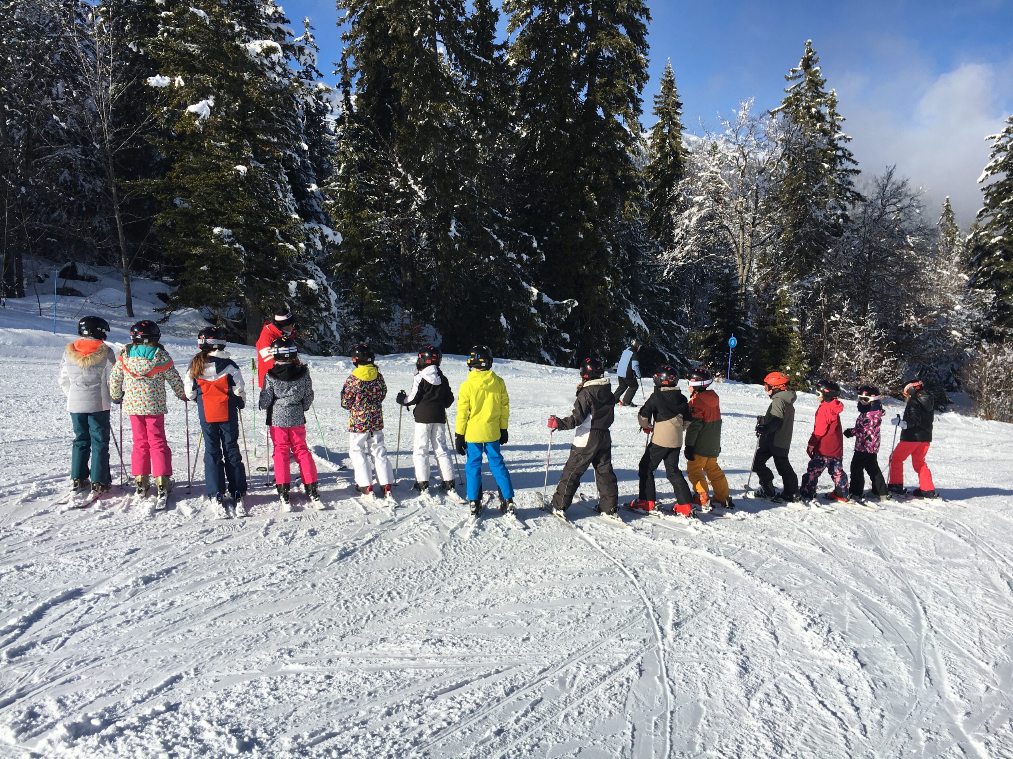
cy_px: 380
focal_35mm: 29
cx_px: 506
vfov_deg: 48.2
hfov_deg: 61.7
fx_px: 849
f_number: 2.2
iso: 25
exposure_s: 1/2331
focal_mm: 4.15
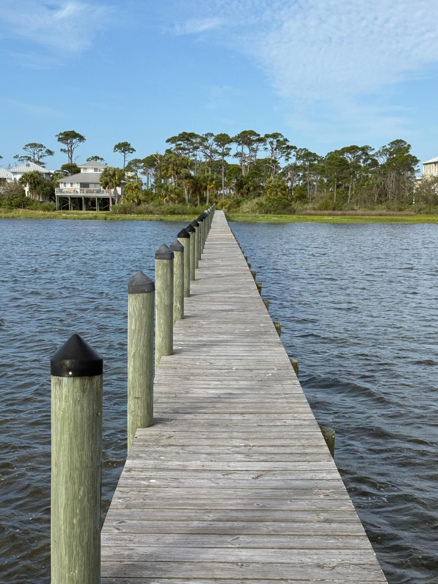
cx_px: 219
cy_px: 292
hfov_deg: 30.3
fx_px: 810
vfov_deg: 39.7
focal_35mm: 48
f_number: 1.78
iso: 80
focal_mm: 6.76
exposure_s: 1/4098
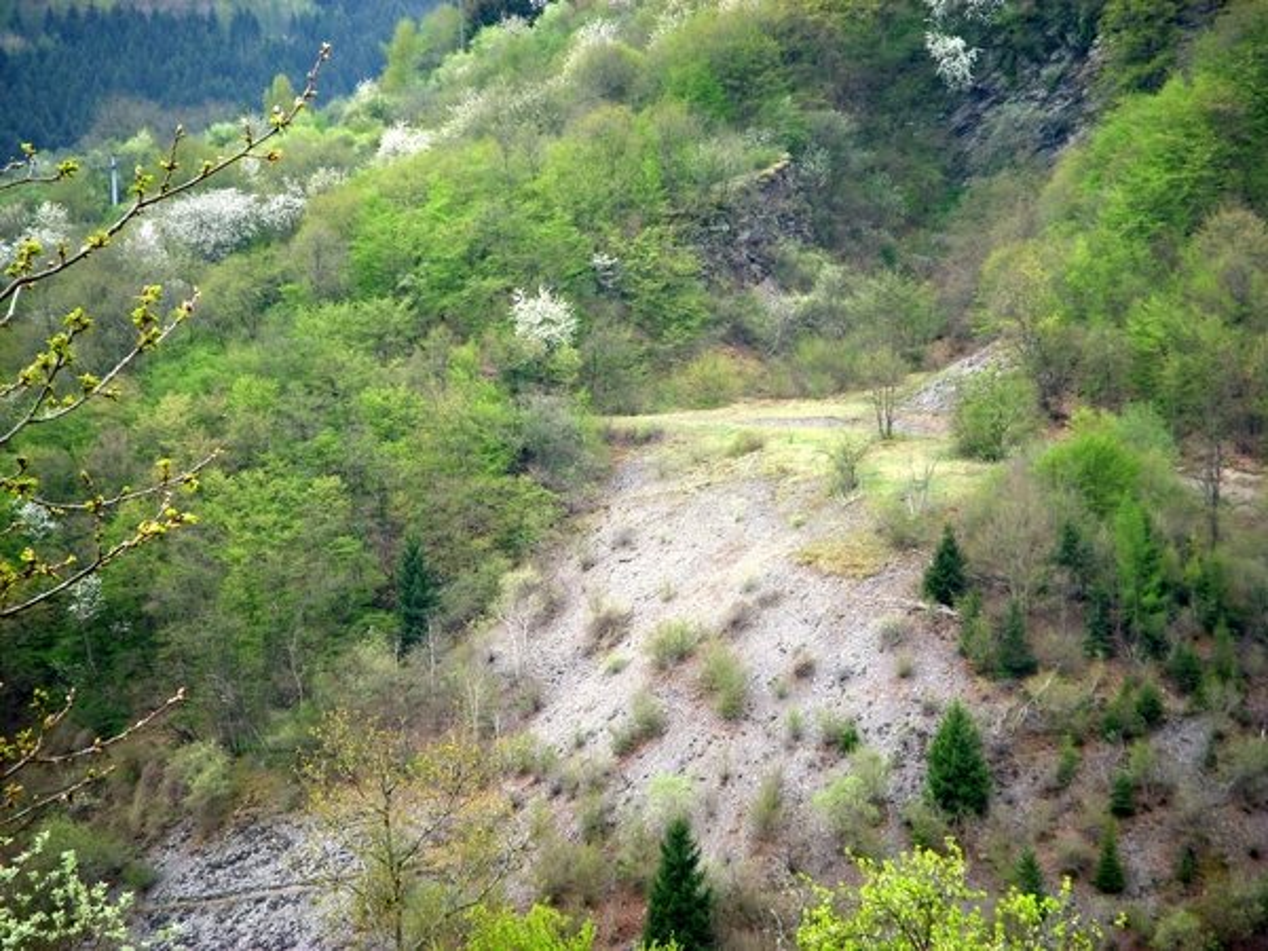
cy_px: 476
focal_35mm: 114
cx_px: 634
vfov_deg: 13.0
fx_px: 4176
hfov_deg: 17.3
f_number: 4.2
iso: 100
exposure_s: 1/125
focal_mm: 18.9
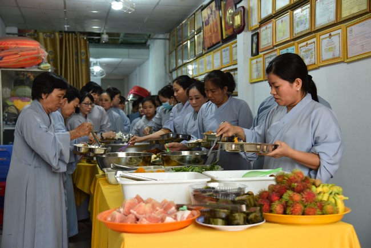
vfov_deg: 27.0
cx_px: 186
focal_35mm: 50
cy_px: 124
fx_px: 515
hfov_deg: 39.6
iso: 400
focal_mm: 50
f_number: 4
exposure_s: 1/60
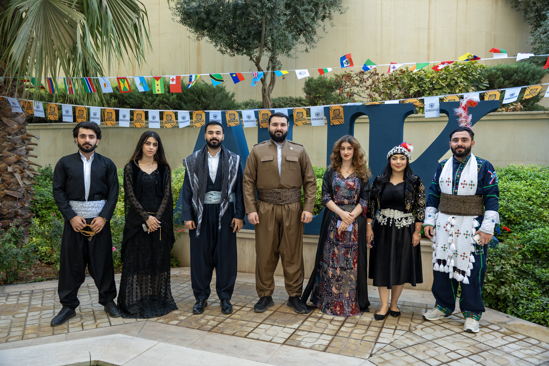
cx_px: 274
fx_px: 445
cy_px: 183
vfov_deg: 44.7
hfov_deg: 63.3
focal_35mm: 29
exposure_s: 1/200
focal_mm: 29.2
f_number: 2.8
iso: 100
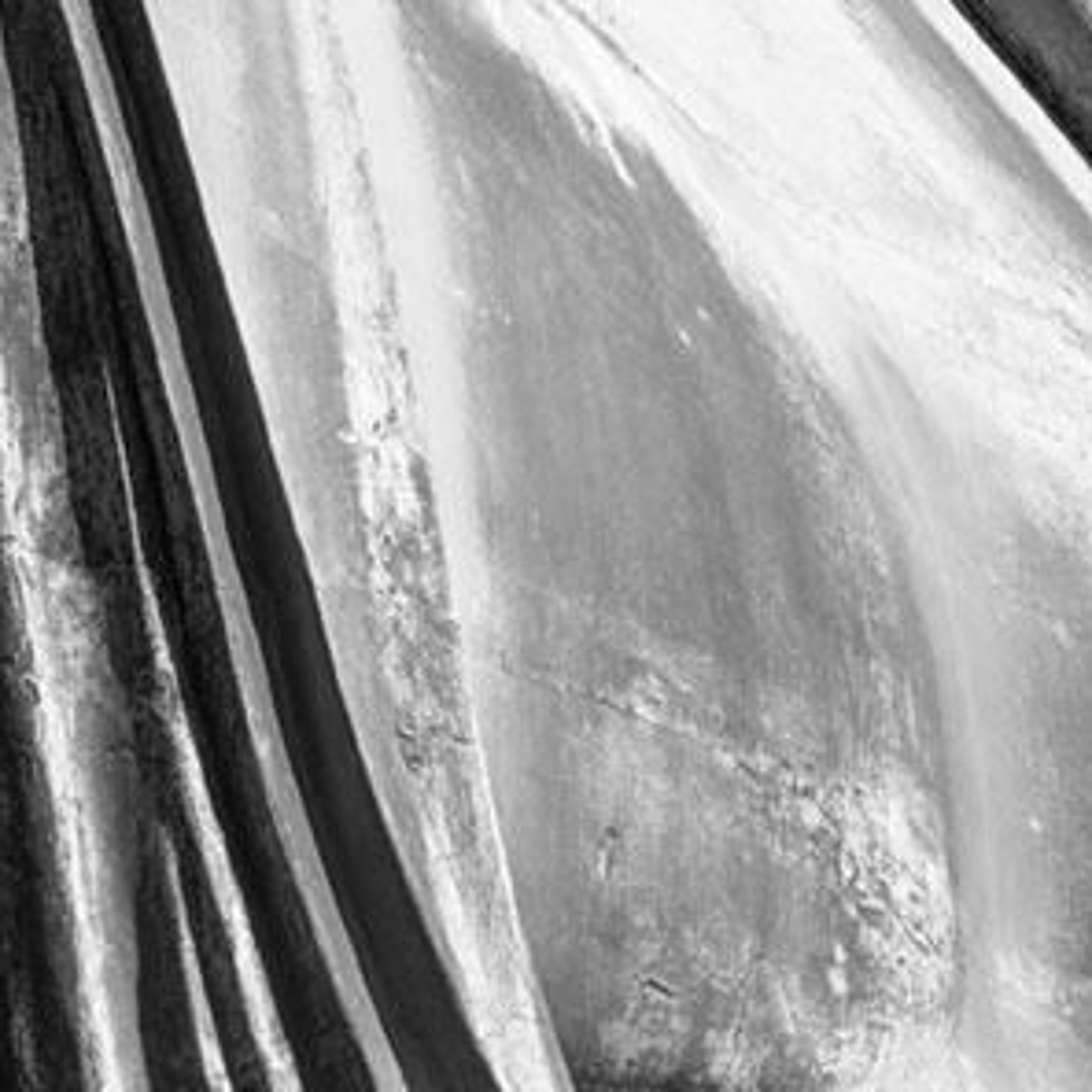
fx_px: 7769
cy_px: -885
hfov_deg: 8.0
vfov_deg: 7.8
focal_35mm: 218
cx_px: 314
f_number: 5.6
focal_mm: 35.1
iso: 100
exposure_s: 1/400
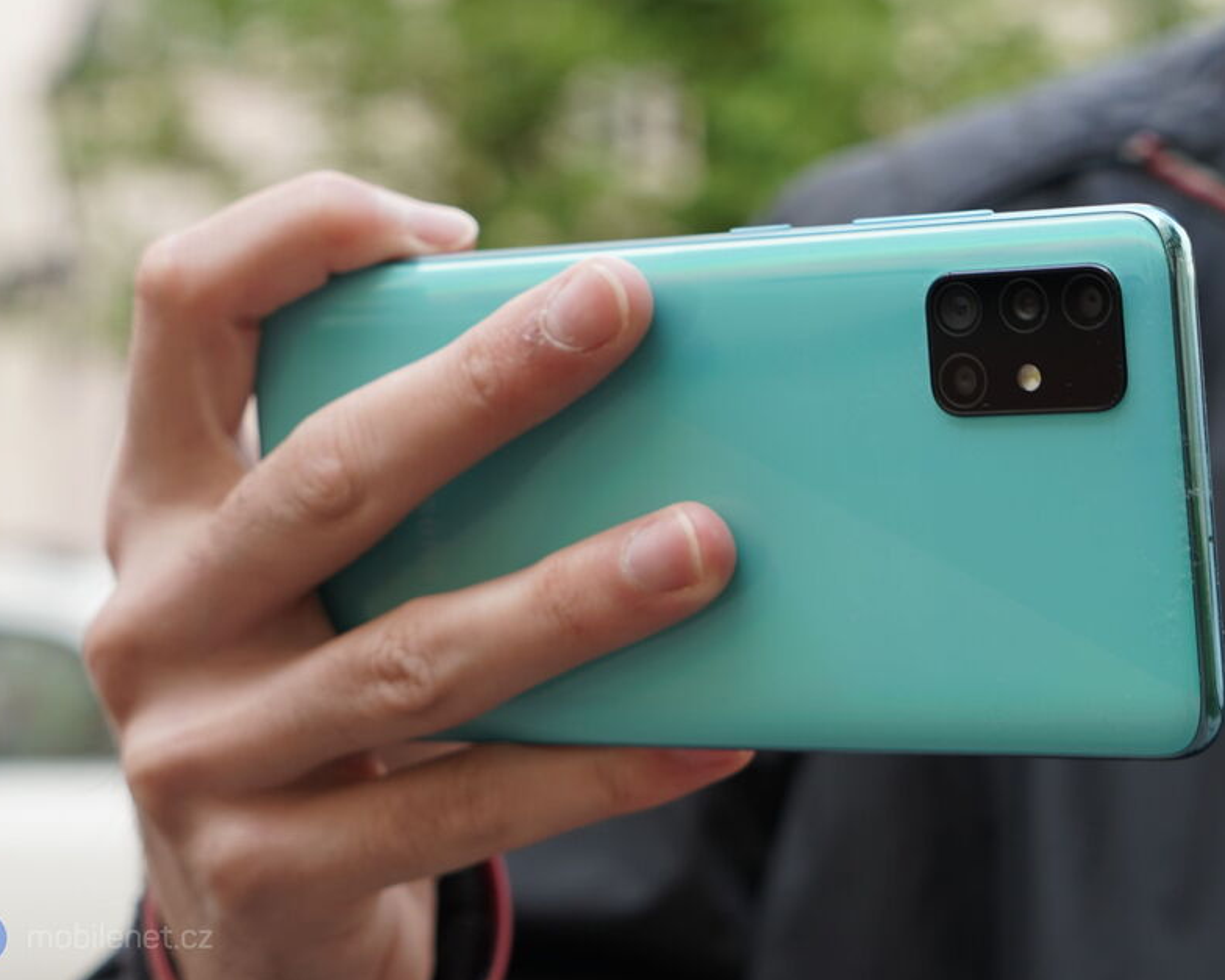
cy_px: 485
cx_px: 685
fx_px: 1668
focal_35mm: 46
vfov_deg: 32.7
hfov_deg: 40.3
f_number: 4.5
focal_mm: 40
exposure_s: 1/125
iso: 100
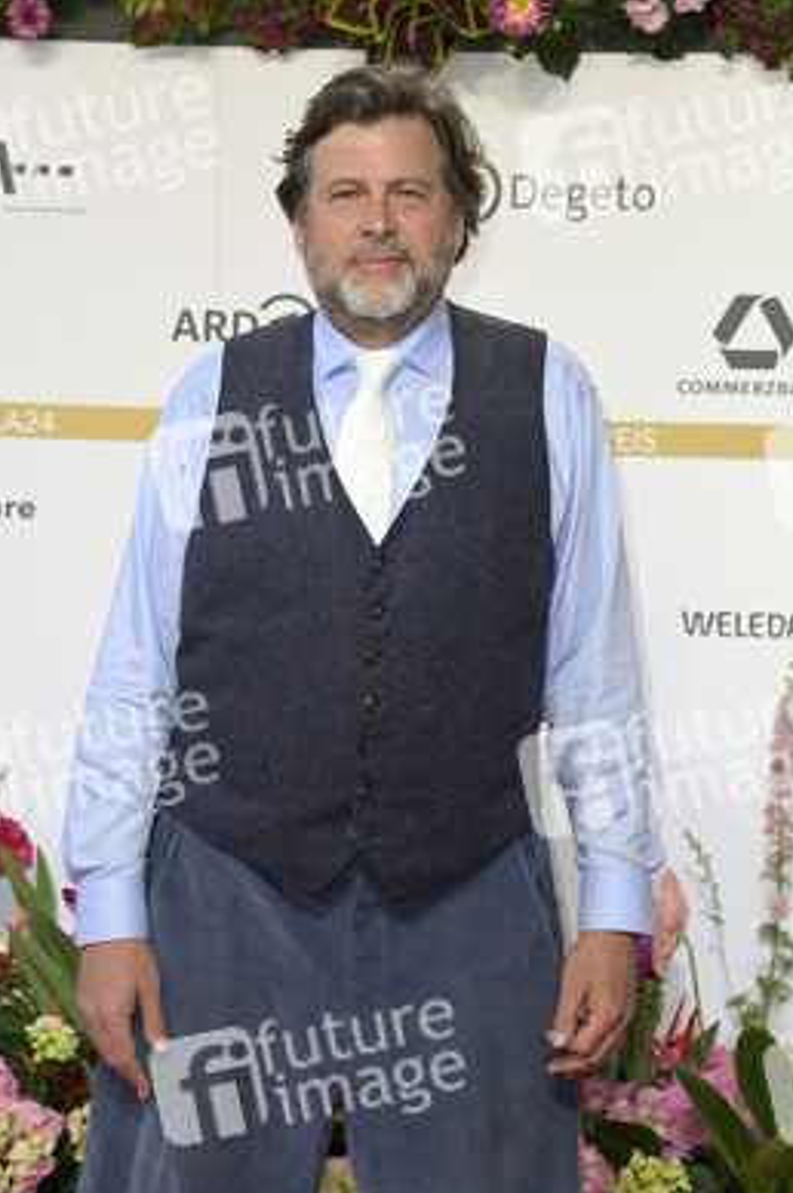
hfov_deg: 13.9
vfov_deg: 20.8
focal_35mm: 98
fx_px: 3244
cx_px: 396
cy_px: 612
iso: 640
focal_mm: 95
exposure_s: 1/250
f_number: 5
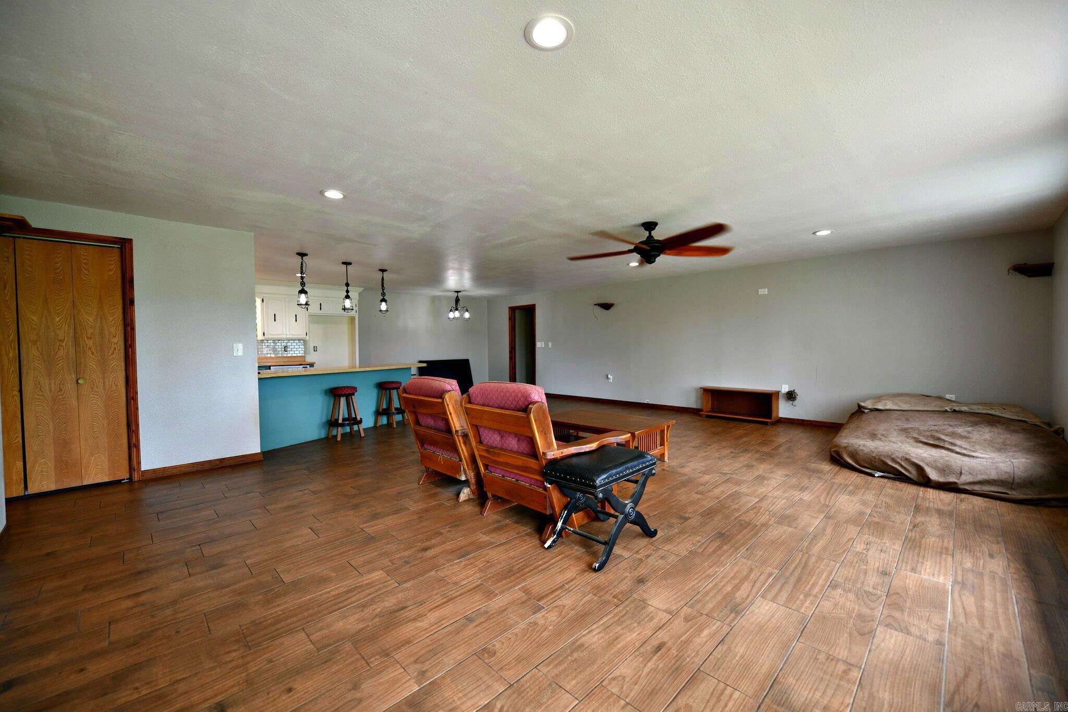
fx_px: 415
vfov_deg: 81.2
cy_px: 356
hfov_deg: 104.3
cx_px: 534
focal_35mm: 14
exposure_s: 1/30
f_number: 2.8
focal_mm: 14
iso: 160
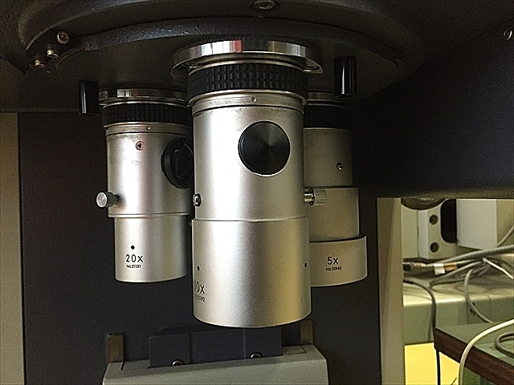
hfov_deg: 61.7
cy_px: 192
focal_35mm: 29
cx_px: 257
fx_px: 431
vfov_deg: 48.2
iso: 250
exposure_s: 1/30
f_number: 2.2
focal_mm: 4.15
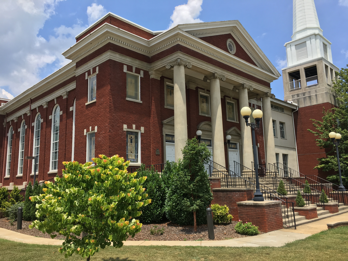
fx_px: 292
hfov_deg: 61.7
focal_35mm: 29
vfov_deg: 48.2
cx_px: 174
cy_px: 130
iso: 25
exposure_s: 1/1131
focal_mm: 4.15
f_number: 2.2
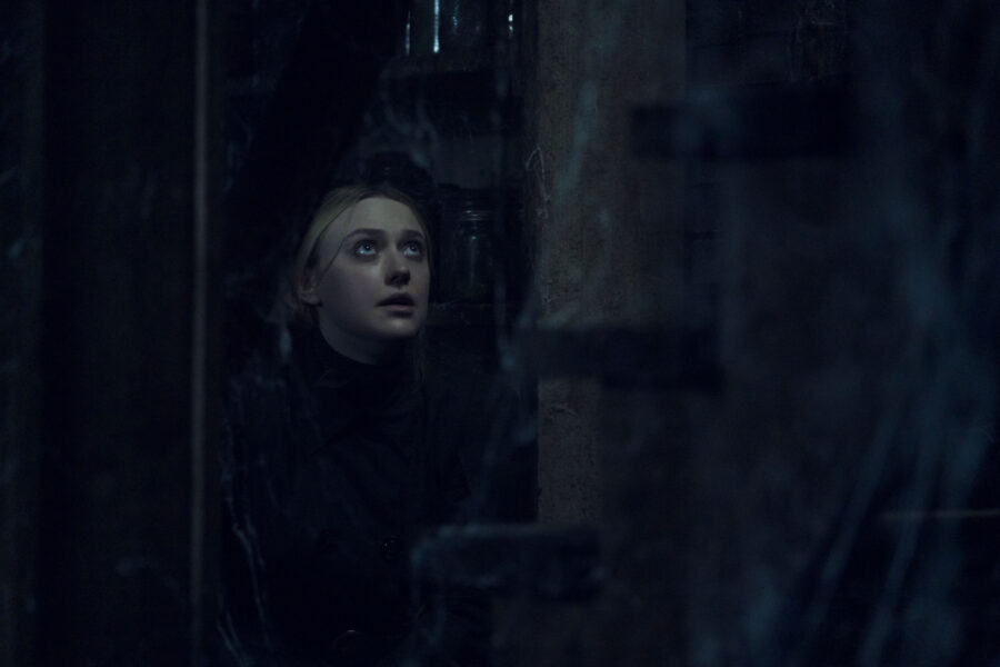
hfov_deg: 18.4
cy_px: 334
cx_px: 500
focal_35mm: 111
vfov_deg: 12.3
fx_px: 3083
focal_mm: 111
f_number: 2.8
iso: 3200
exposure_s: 1/100
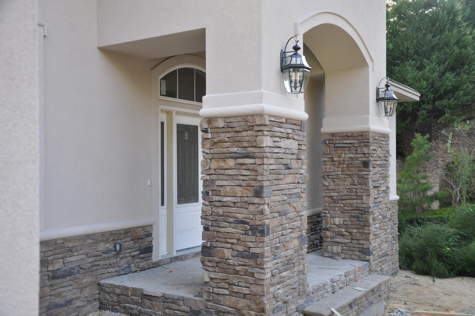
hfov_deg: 49.6
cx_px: 238
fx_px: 514
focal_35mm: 39
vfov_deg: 34.1
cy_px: 158
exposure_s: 1/80
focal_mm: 26
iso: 400
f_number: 4.5
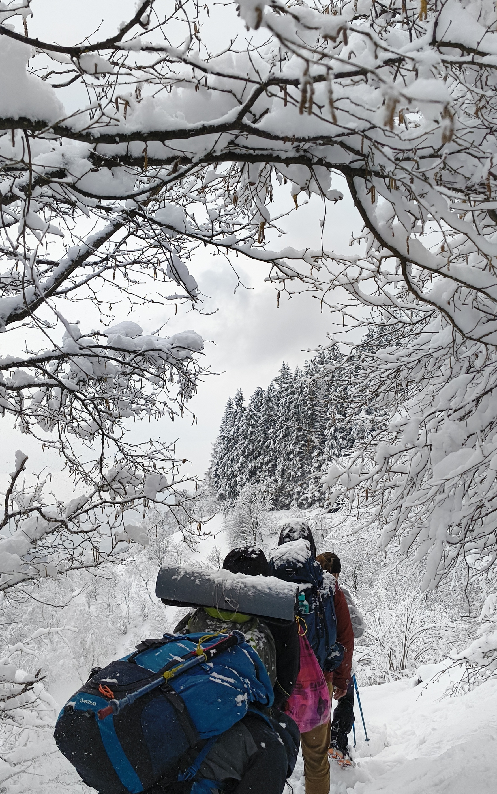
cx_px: 261
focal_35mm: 37
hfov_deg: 34.4
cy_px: 387
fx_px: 802
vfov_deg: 52.7
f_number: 1.87
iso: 103
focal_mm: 5.56
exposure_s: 1/3788
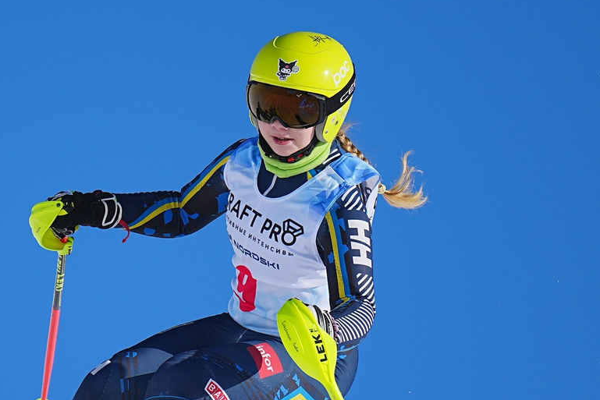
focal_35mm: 666
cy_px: 318
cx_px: 128
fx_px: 11101
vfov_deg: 2.1
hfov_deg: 3.1
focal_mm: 200
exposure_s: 1/5000
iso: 100
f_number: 2.8
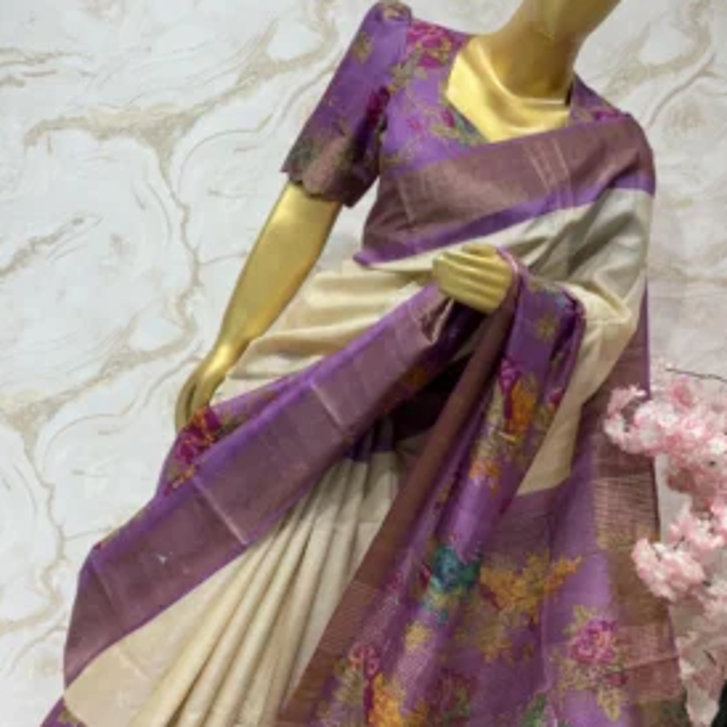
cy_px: 435
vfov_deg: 25.7
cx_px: 379
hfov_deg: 25.7
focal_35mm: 67
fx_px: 1592
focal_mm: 6
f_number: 1.6
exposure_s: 1/100
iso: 50
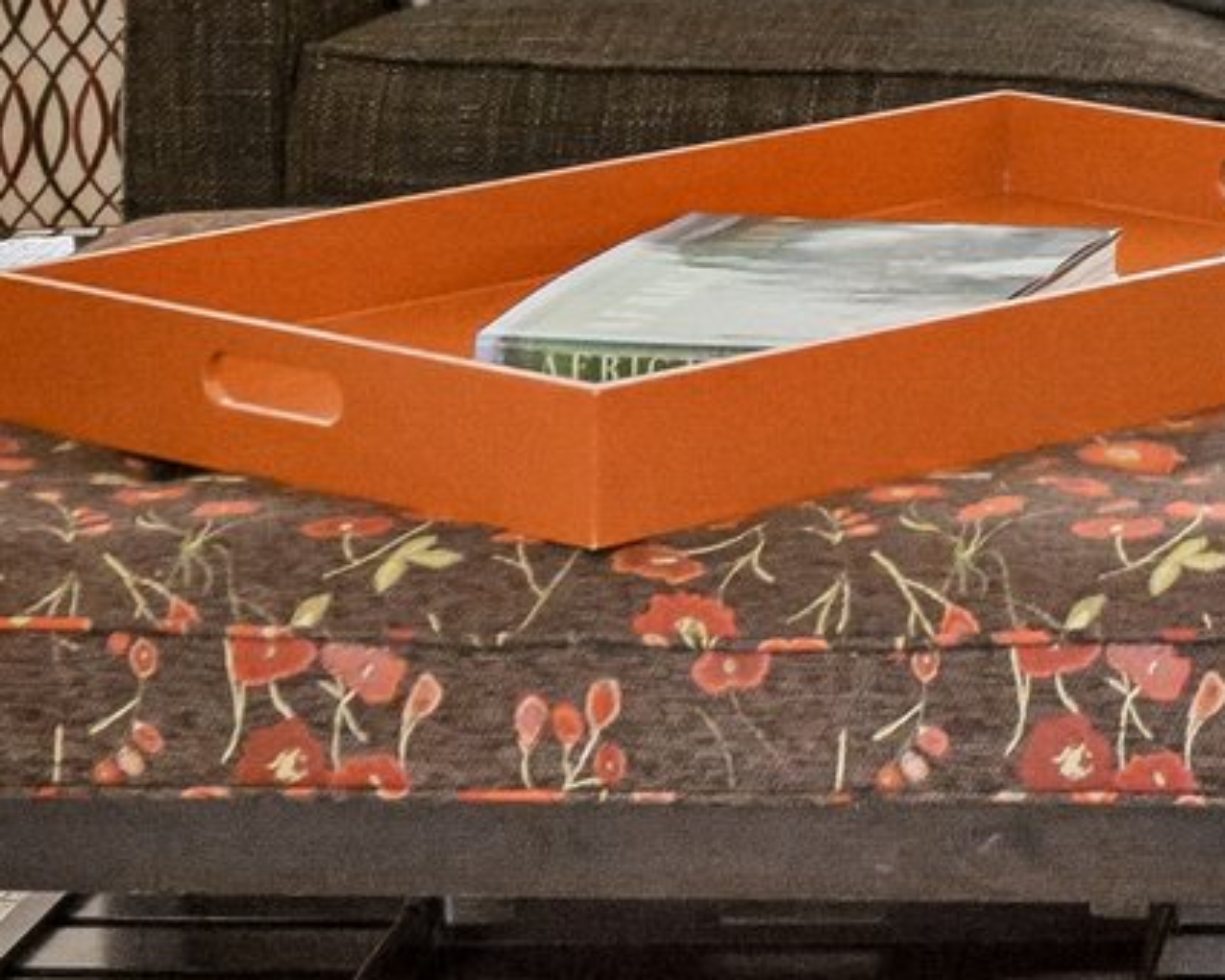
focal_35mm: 190
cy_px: -719
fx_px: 6889
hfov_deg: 9.8
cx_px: 2026
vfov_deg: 7.9
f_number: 8
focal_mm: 28
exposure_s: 1/80
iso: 1000
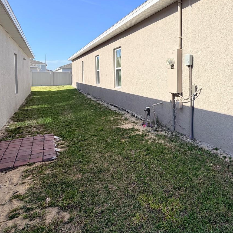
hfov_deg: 60.1
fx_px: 175
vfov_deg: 65.8
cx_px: 196
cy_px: 81
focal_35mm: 23
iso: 40
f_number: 2.2
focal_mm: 2.22
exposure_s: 1/672
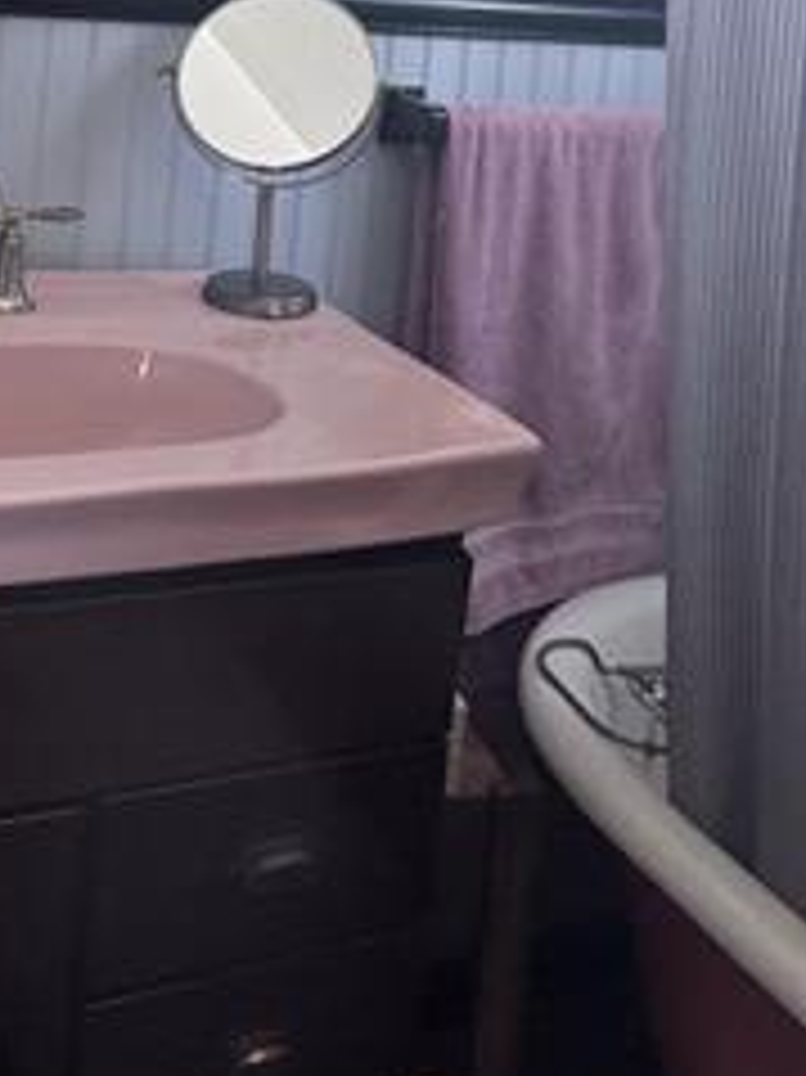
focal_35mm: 45
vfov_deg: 37.4
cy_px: -14
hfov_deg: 31.3
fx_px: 1398
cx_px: 158
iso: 320
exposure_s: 1/86
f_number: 2.2
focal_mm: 2.22
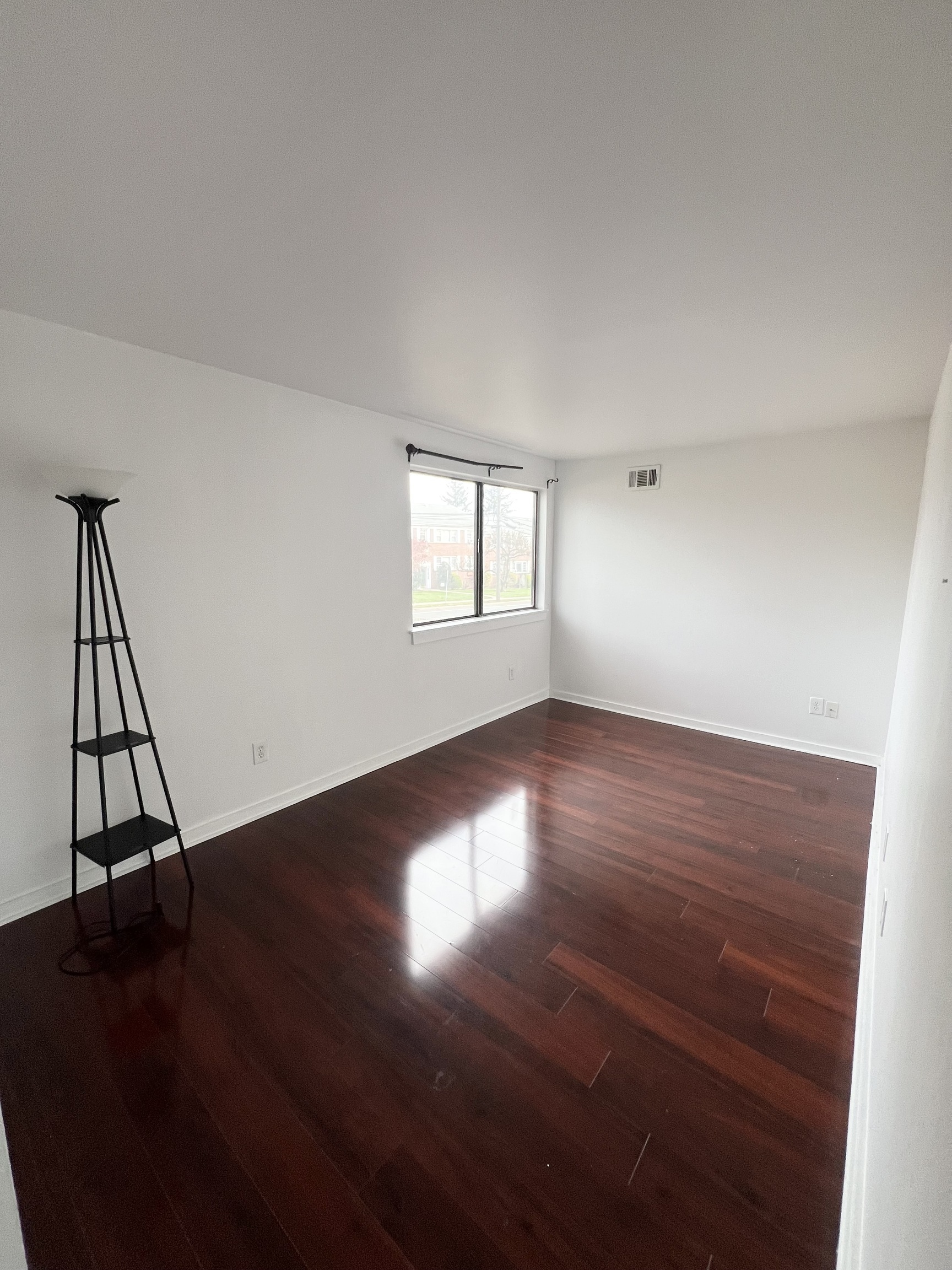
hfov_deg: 89.9
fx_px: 477
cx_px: 476
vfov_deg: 106.2
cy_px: 635
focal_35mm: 13
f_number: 1.8
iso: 100
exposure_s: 1/99
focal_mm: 1.57
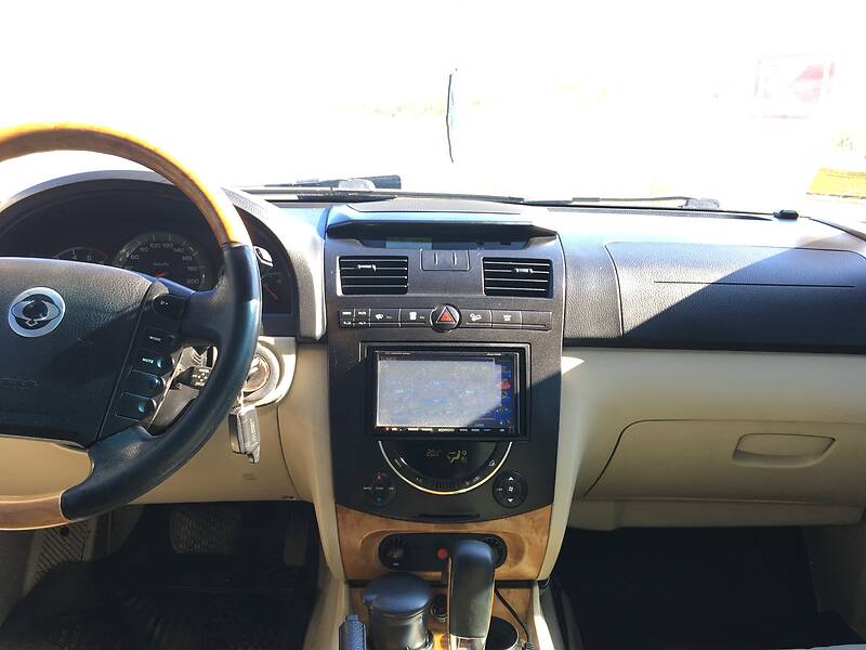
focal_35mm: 29
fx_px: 726
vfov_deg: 48.2
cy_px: 325
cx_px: 433
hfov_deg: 61.7
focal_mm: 4.2
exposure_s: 1/50
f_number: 2.2
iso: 25
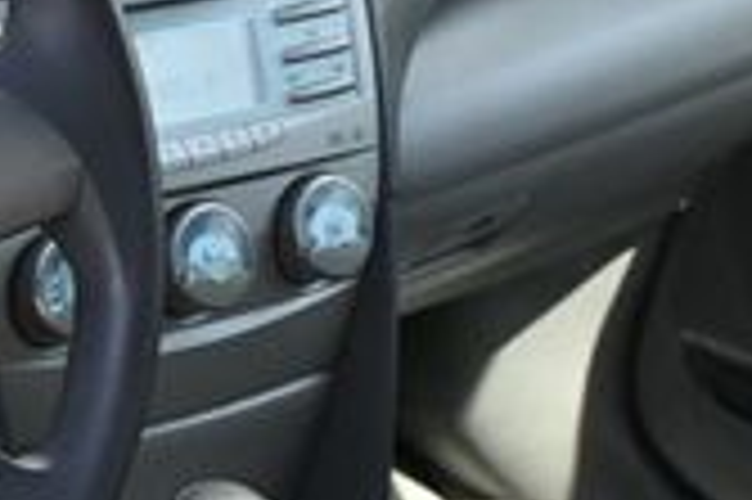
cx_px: -293
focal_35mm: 121
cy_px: 414
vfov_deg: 11.3
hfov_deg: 15.9
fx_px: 2523
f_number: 4
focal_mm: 21
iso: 280
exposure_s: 1/250
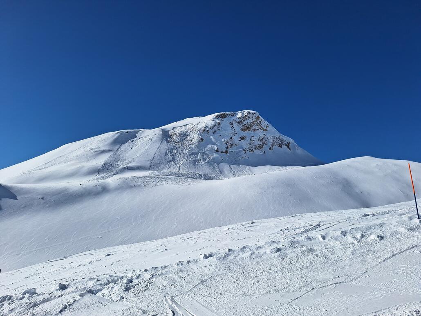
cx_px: 210
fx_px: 280
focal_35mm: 23
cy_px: 158
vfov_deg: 58.9
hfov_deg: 73.9
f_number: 1.8
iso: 40
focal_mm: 5.54
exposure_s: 1/6211
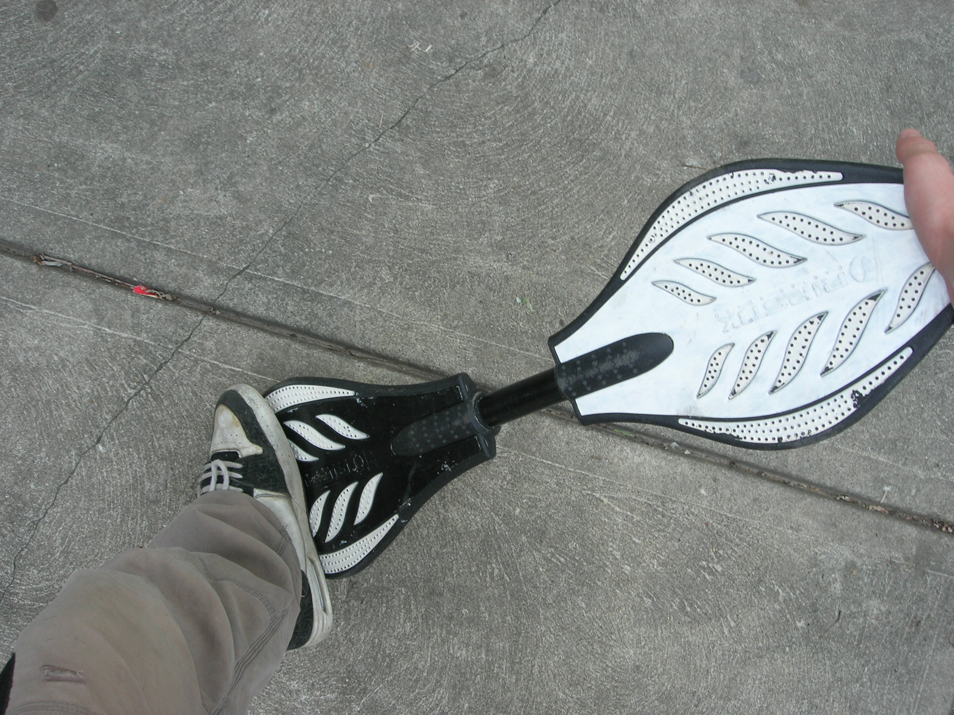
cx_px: 477
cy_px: 358
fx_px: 1047
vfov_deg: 37.7
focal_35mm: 38
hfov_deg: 49.0
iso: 64
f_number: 4.8
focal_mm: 7.8
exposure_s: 1/63.5
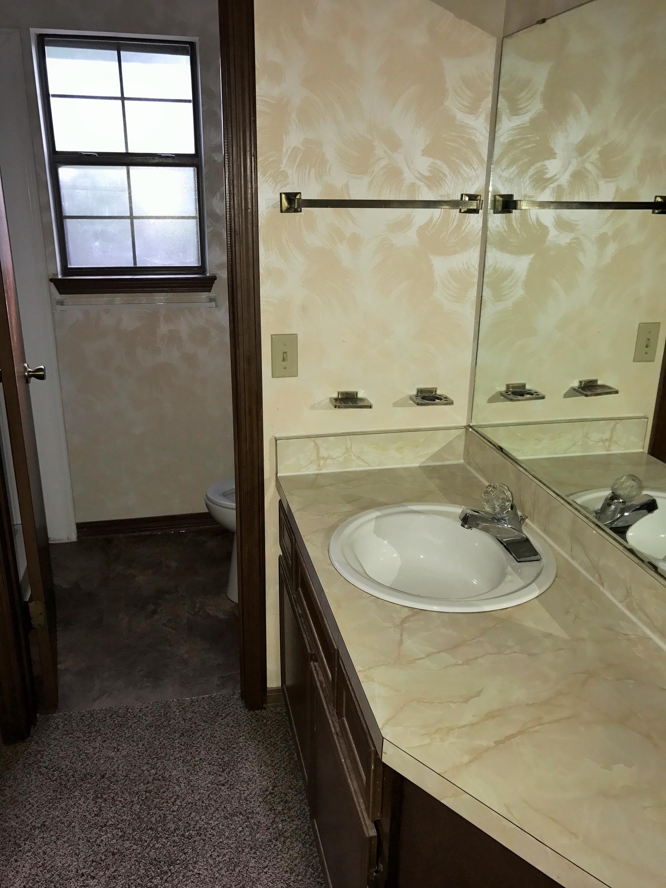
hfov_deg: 49.7
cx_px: 333
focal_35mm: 28
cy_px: 444
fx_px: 718
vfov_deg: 63.4
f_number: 1.8
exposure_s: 1/16
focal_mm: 3.99
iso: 32
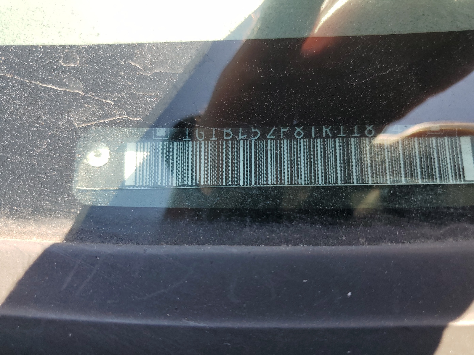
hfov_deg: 67.3
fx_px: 356
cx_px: 237
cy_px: 178
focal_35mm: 26
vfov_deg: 53.1
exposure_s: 1/303
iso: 50
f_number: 1.5
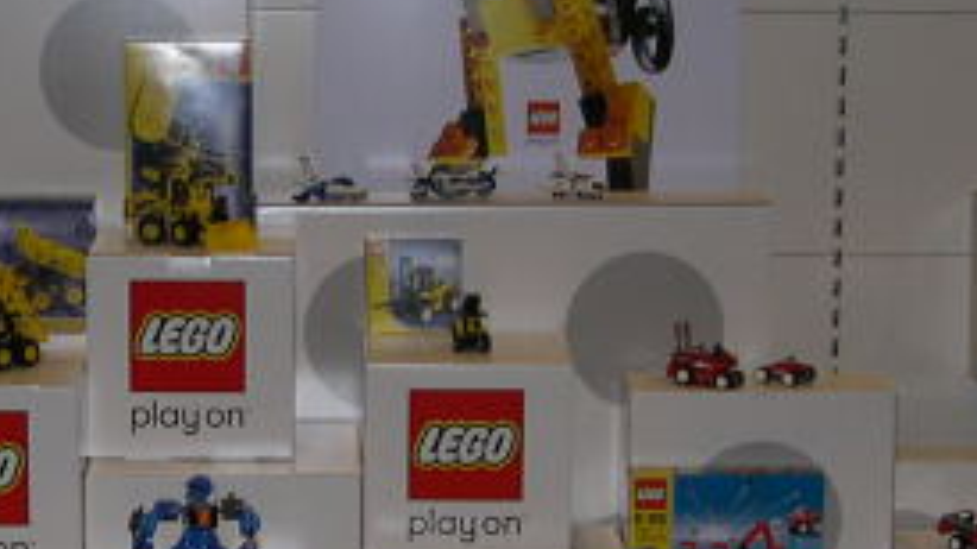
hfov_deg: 17.5
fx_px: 3134
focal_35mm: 121
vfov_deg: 10.0
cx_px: 153
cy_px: 385
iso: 100
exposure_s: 1/60
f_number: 2.8
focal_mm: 8
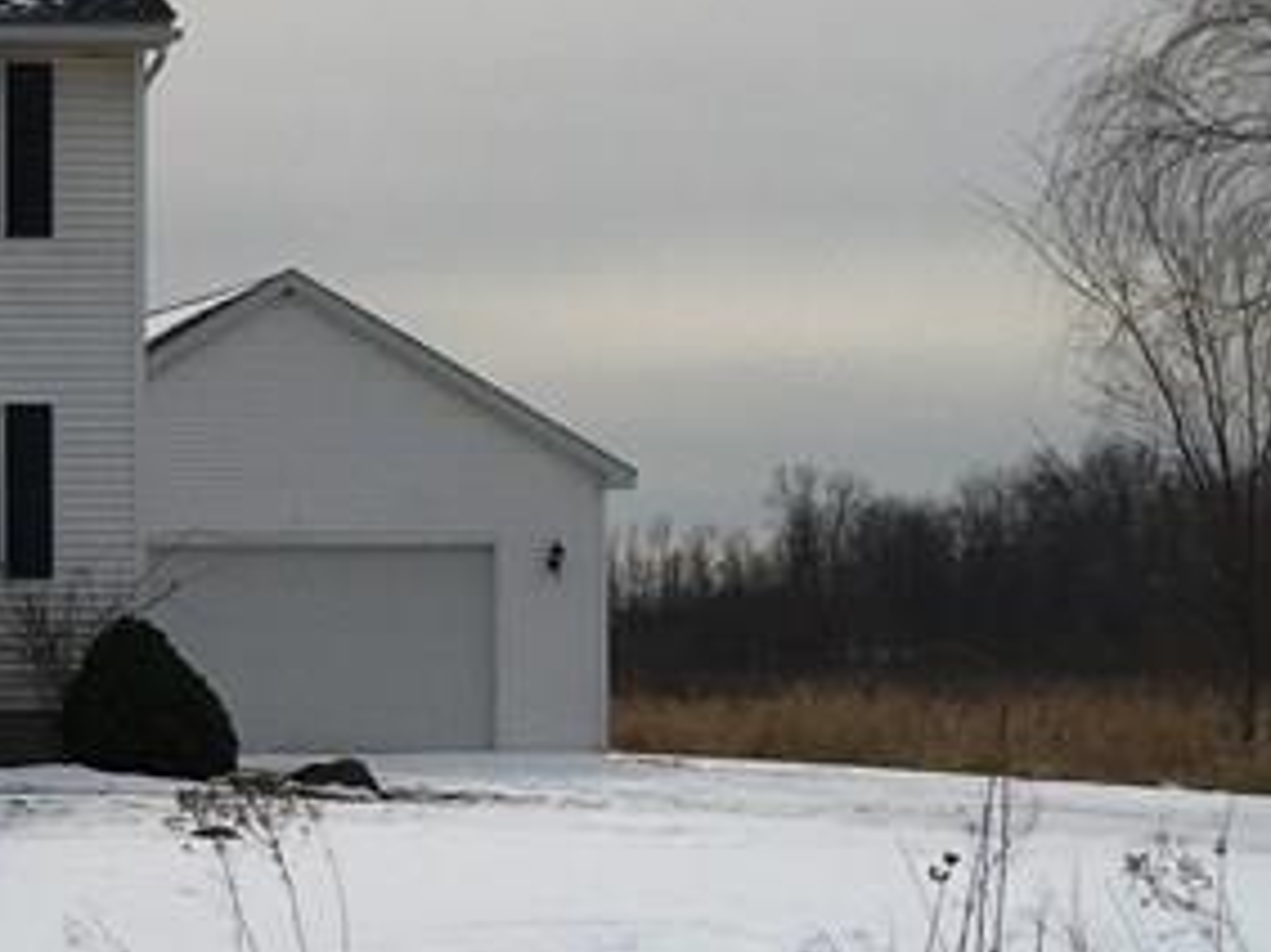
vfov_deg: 14.1
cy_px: 597
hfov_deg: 16.9
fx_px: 3854
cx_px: -656
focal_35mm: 105
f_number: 2.2
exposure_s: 1/3344
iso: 25
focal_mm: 4.15
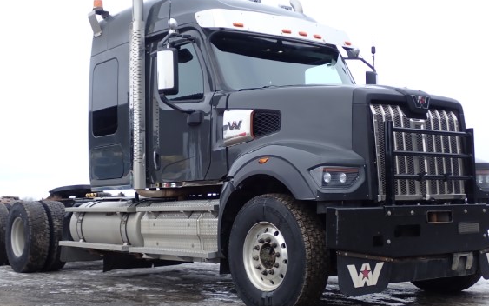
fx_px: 706
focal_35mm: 53
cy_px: 145
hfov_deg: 38.2
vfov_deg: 24.4
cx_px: 246
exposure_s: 1/40
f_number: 9
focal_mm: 7.84
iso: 100
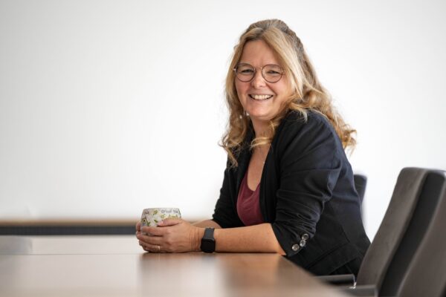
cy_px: 148
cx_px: 223
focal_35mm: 180
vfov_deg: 7.6
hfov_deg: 11.4
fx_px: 2230
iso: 640
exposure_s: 1/500
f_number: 2.8
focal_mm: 180
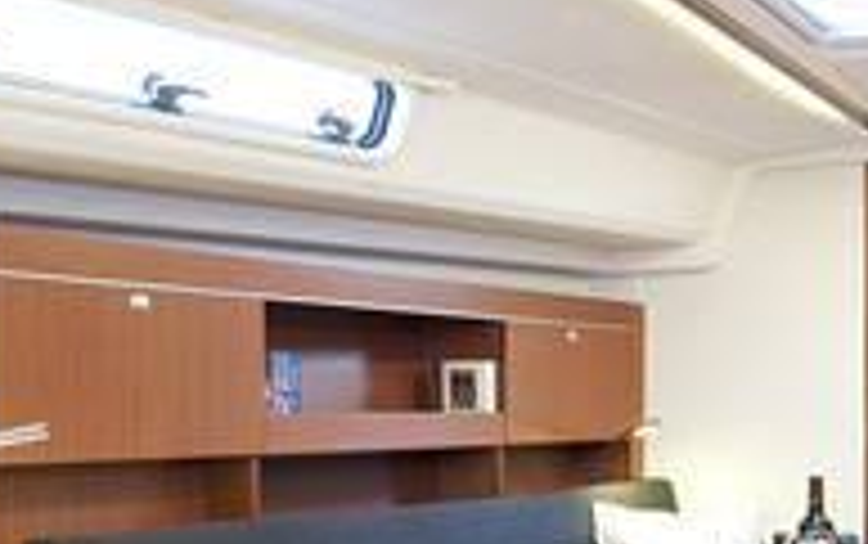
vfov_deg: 22.6
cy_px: 387
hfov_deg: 26.6
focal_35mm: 57
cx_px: 1275
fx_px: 1350
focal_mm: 15
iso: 200
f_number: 8
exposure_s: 1/1.25
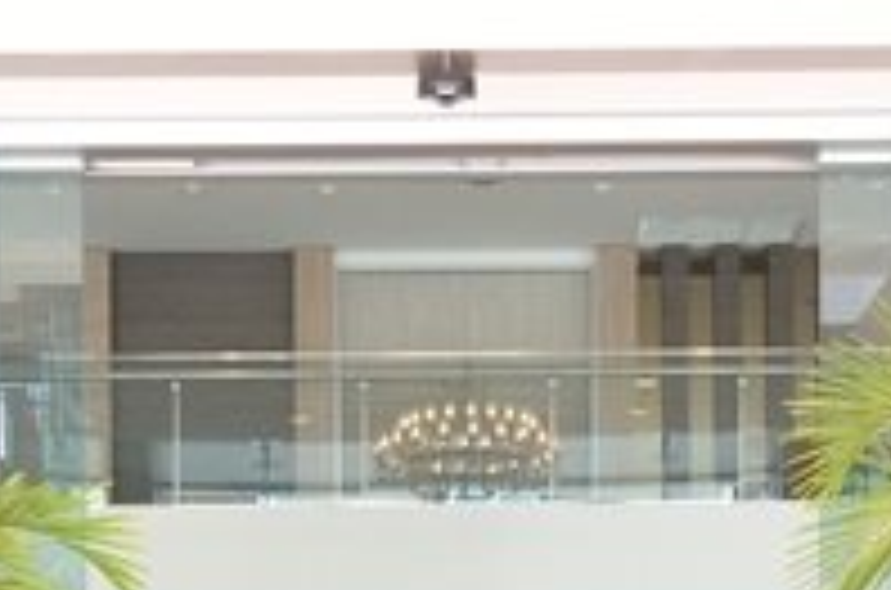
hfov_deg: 22.0
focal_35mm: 93
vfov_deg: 13.6
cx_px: 482
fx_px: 2296
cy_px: 928
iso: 1250
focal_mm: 12
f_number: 5.6
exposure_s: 1/100
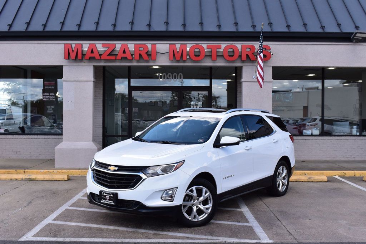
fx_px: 442
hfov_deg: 45.0
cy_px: 122
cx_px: 183
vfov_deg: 30.8
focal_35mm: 44
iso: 400
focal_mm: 29
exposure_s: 1/250
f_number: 10
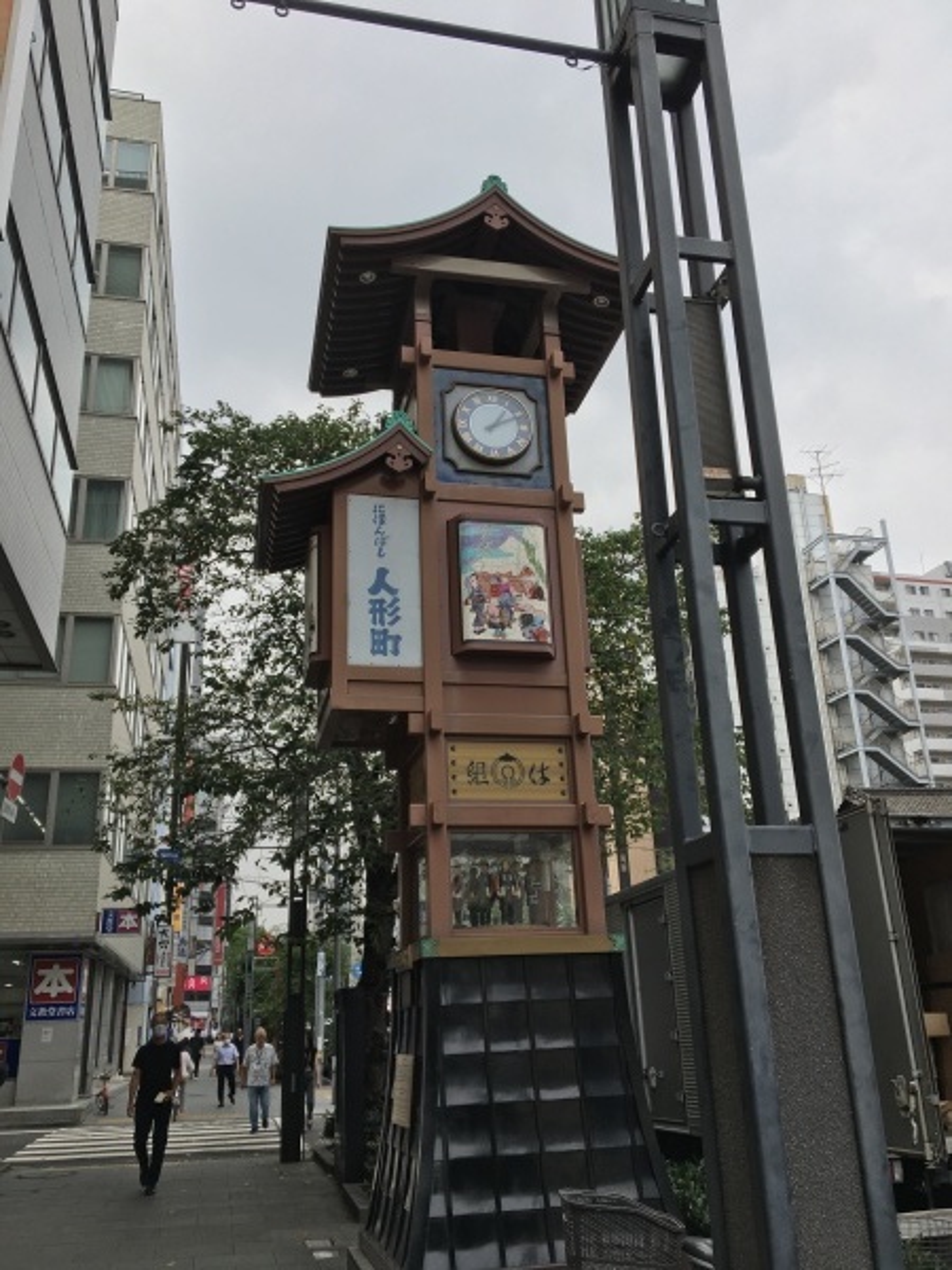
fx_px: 1063
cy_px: 635
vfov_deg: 61.7
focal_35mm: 29
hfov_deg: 48.2
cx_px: 476
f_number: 2.2
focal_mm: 4.15
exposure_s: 1/1350
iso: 25
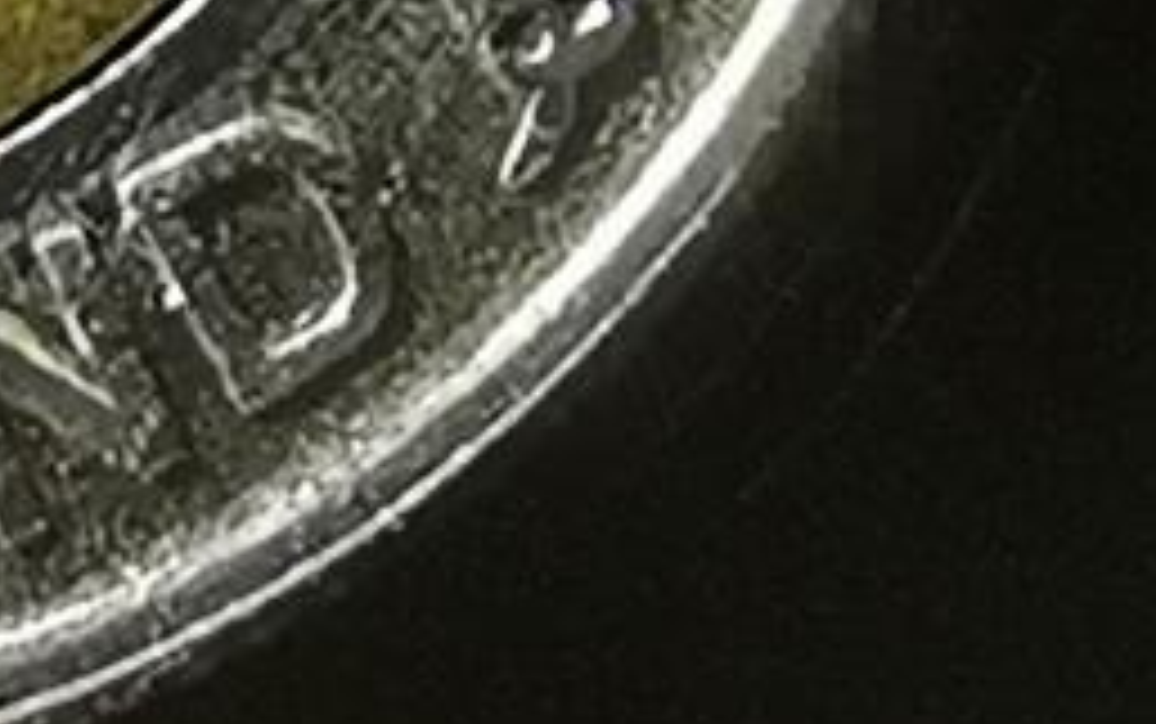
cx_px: -508
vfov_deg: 3.0
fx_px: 13840
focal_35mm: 439
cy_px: -666
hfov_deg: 4.8
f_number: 1.8
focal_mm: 4.75
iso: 64
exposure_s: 1/180
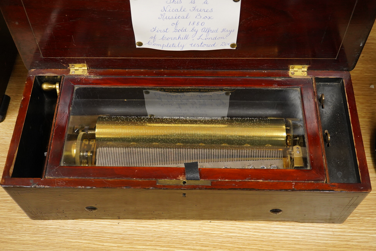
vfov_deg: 29.9
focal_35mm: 45
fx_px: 470
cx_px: 188
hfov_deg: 43.6
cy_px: 126
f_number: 7.1
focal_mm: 30
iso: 2500
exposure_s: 1/200
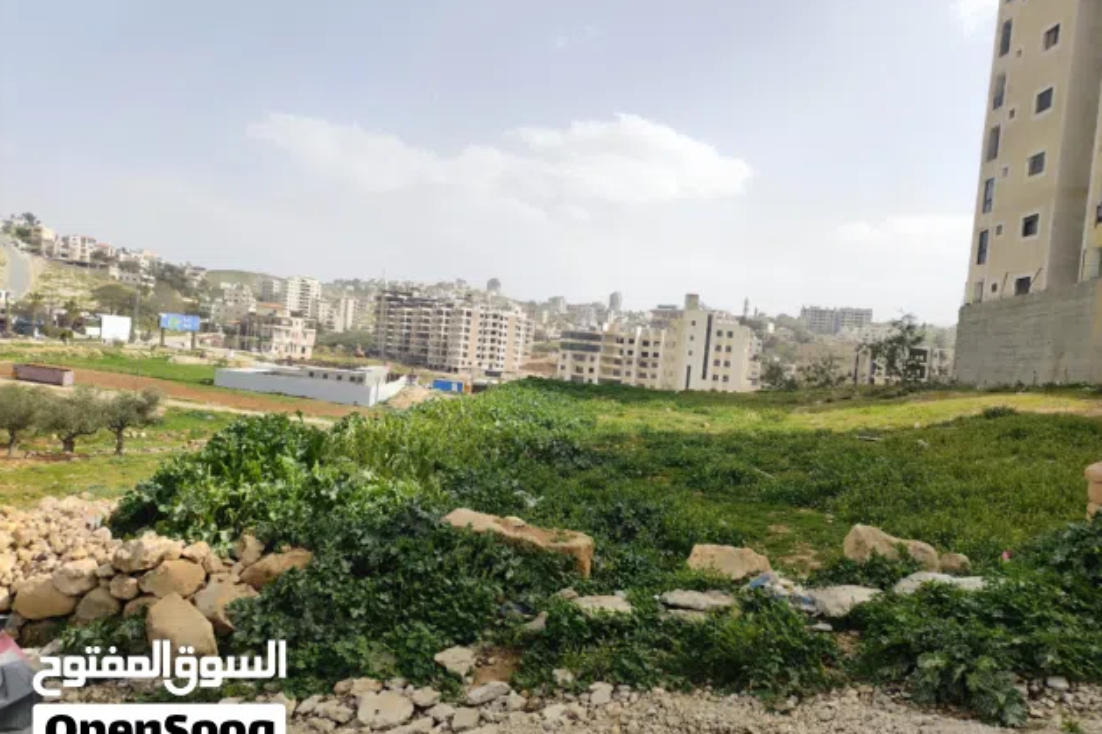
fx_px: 551
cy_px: 387
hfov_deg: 90.0
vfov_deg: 67.3
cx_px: 550
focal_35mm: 18
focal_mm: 4.74
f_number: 1.79
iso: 50
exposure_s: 1/619
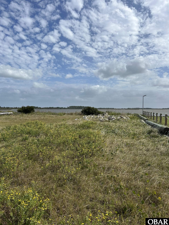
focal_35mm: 26
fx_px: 169
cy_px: 112
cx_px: 84
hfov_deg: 53.1
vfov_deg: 67.3
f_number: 1.5
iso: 50
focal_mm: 5.7
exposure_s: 1/9434
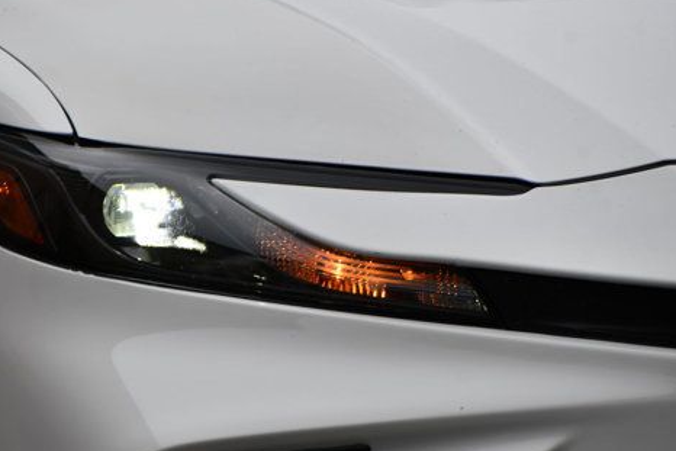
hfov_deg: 4.5
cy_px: 233
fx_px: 8508
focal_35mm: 453
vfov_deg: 3.0
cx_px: 276
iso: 200
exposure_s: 1/500
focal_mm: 220
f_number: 6.3
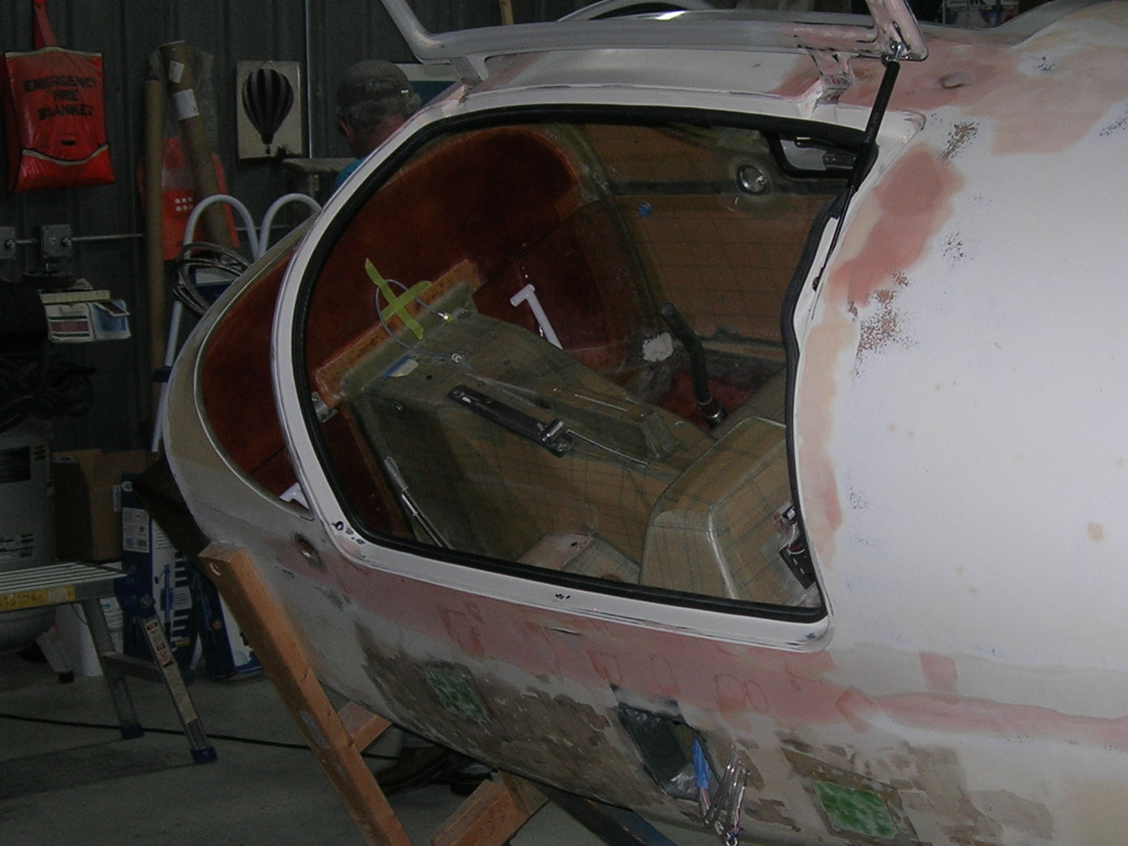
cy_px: 530
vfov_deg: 20.7
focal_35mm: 71
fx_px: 2313
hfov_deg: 27.3
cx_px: 682
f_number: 2.8
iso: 64
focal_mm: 7.8
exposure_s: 1/60.1
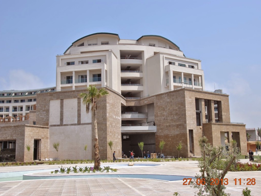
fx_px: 294
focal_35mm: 39
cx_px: 137
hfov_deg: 47.8
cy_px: 98
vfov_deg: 36.8
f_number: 9
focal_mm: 24
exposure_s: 1/320
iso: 100
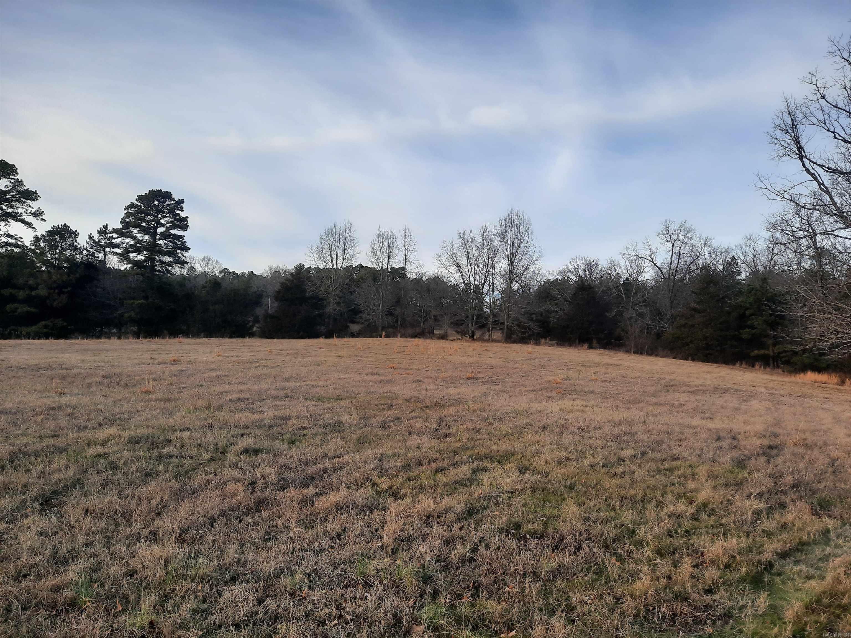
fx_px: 615
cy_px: 319
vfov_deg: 54.9
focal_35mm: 25
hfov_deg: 69.4
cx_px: 426
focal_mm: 4.6
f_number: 2
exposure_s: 1/358
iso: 32
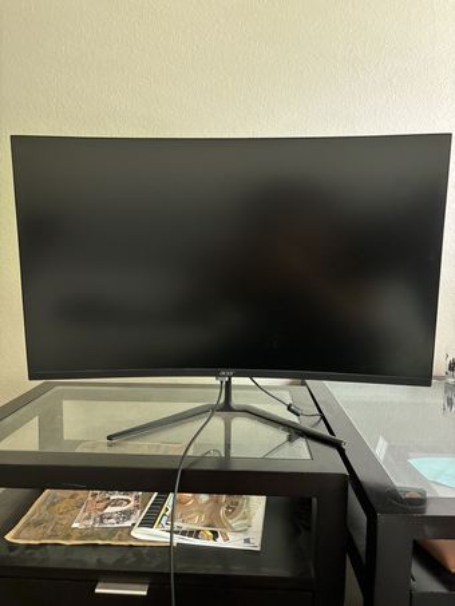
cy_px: 303
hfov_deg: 53.1
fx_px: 455
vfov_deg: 67.3
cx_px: 228
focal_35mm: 26
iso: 800
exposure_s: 1/30
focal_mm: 5.96
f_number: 1.6
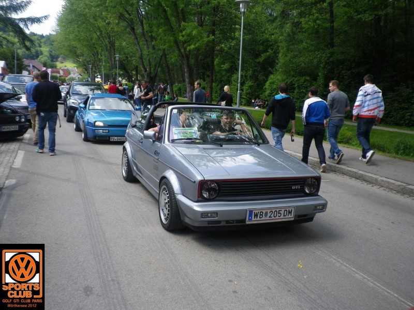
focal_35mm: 35
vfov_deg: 40.7
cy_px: 155
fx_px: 419
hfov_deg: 52.6
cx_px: 207
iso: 80
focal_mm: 6.4
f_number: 3.9
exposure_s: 1/250
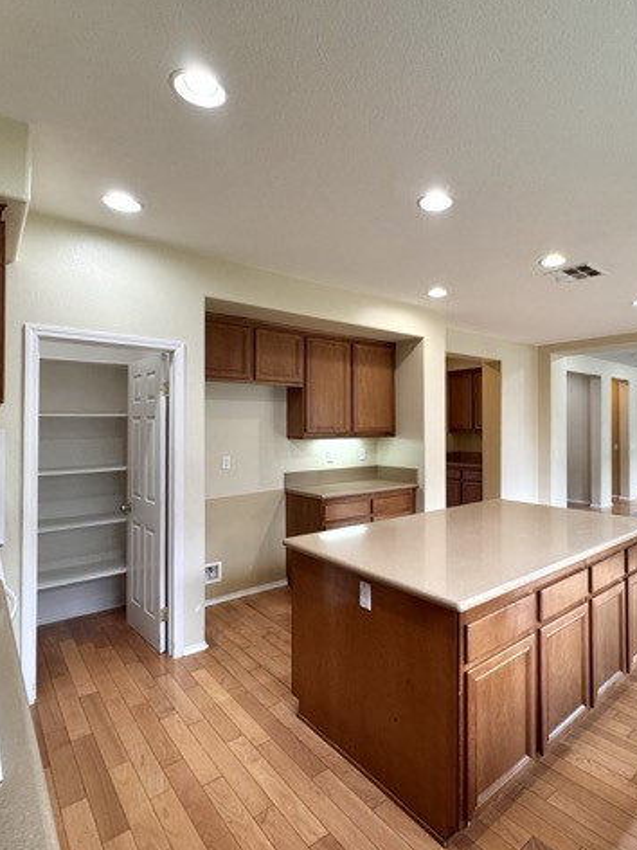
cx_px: 401
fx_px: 466
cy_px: 421
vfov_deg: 84.7
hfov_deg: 67.5
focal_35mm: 19
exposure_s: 1/120
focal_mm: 2.22
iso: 200
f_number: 2.2
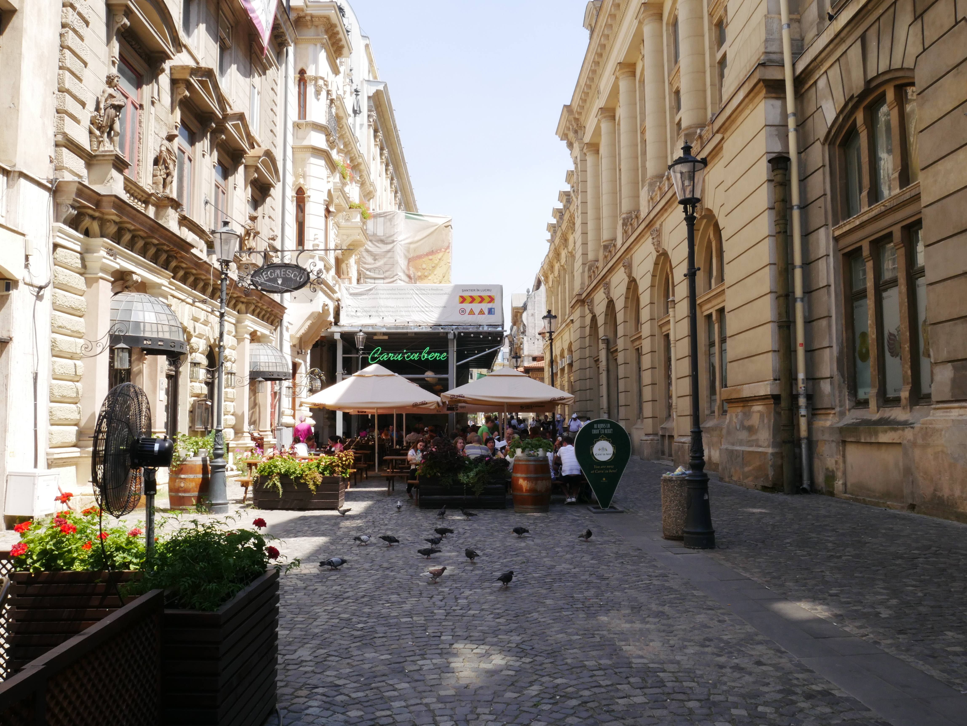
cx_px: 484
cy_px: 363
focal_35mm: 28
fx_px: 783
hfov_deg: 63.4
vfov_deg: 49.8
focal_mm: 14
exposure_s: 1/60
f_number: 20
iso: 400
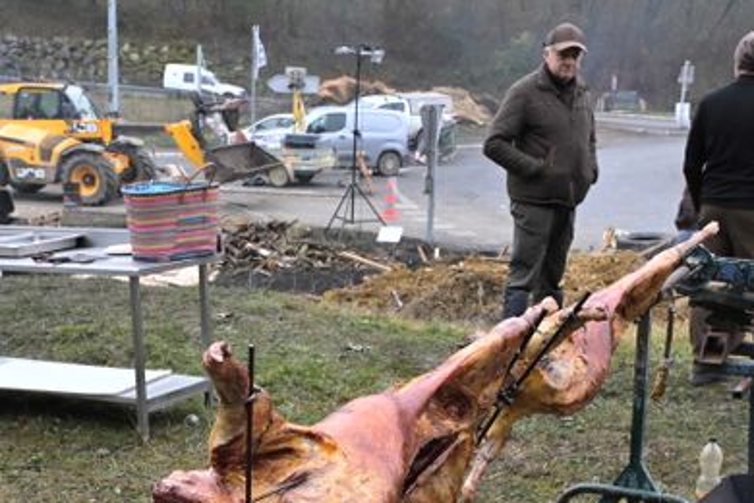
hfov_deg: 35.6
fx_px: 1173
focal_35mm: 56
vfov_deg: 23.8
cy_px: 406
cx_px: 352
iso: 1250
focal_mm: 28
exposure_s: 1/640
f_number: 6.3
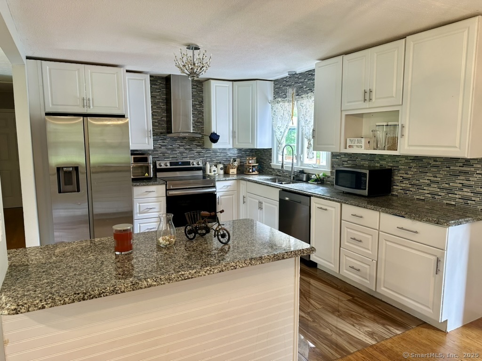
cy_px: 180
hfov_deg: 71.6
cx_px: 241
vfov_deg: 56.8
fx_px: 334
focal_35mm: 24
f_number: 1.78
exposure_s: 1/60
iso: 160
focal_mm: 6.86
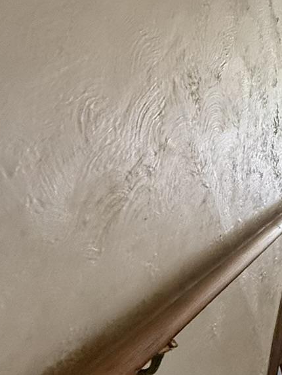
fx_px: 543
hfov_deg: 22.8
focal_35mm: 50
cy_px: 130
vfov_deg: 37.8
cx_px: 441
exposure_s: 1/92
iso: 320
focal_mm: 2.22
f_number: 2.2
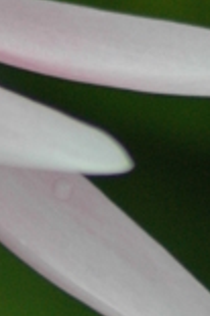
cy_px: 141
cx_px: -167
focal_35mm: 2277
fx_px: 19967
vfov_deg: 0.9
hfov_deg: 0.6
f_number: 5
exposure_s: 1/320
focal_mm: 230
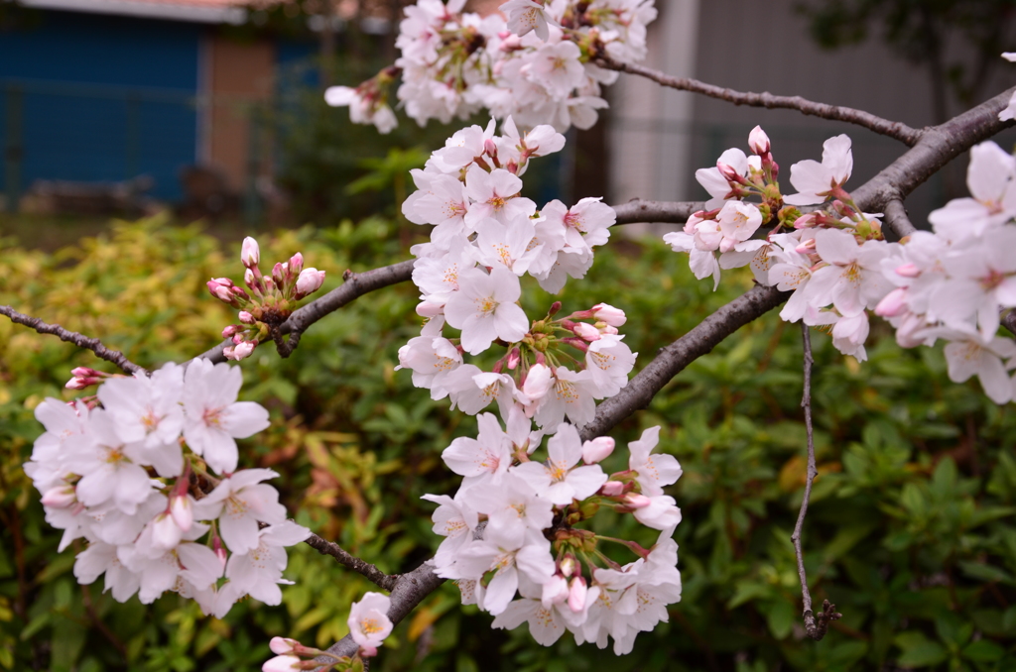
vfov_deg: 20.1
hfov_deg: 29.9
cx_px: 508
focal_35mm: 68
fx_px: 1901
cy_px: 336
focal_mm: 45
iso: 100
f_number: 6.3
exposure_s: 1/20
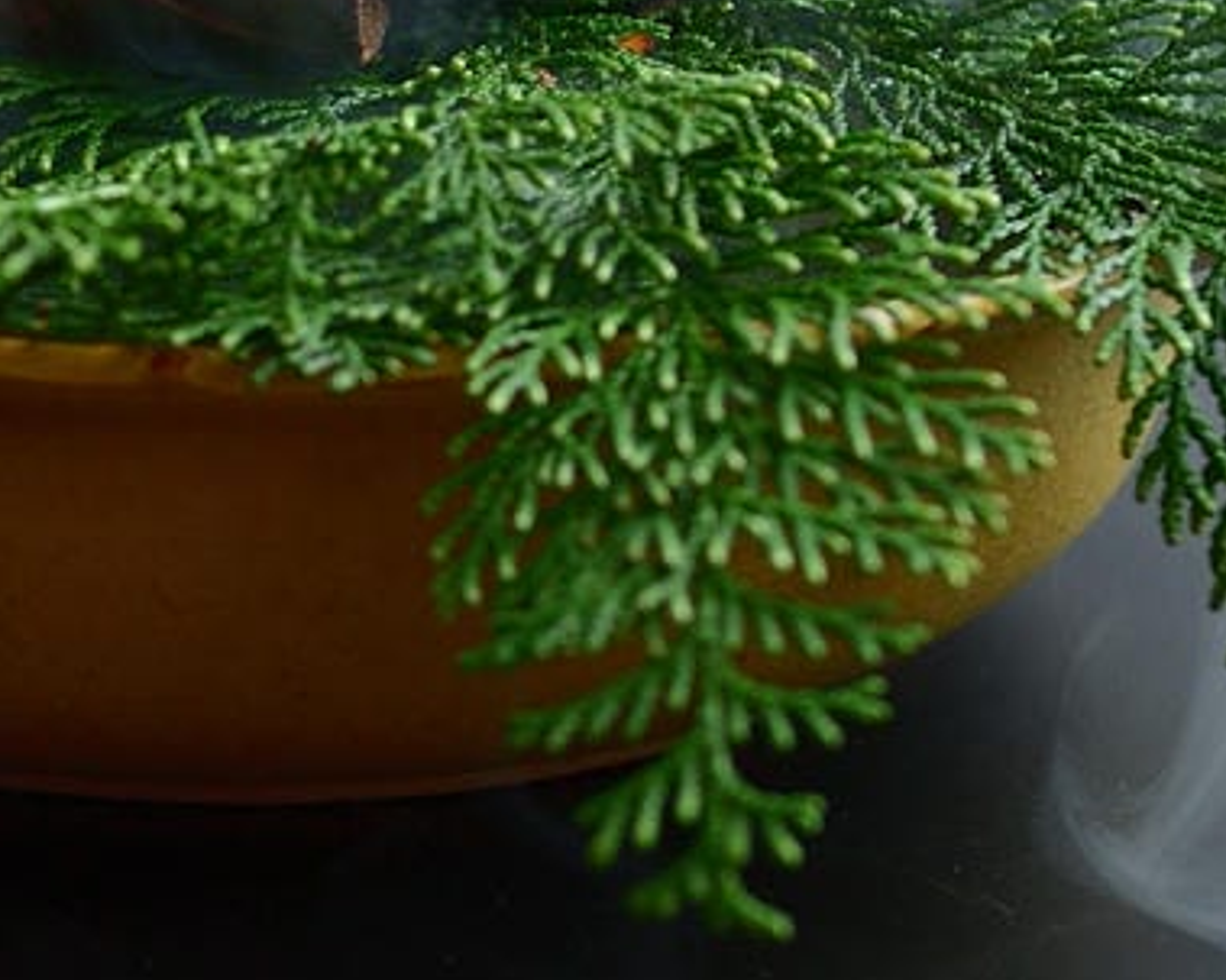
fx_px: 11245
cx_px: -511
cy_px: 941
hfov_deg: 6.2
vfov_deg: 5.0
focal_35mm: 310
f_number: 3.5
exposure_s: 1/200
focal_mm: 50
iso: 100
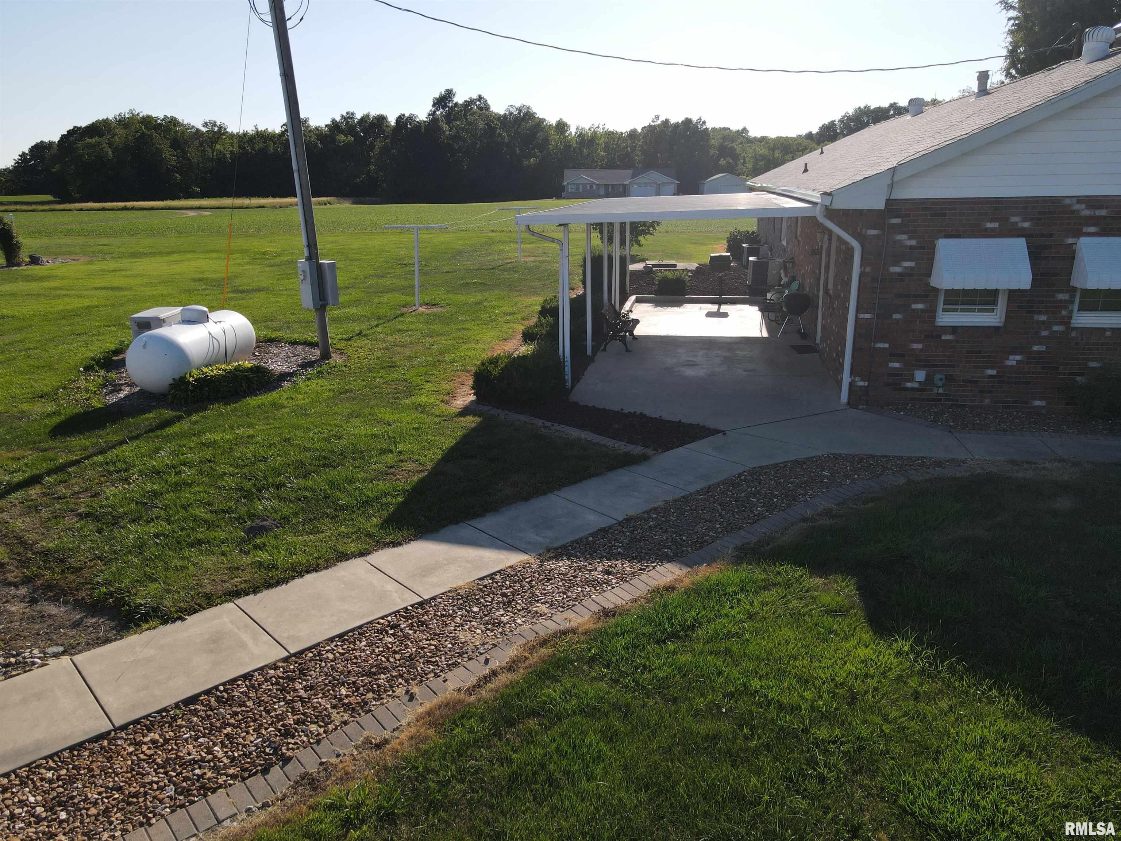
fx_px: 777
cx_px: 560
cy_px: 420
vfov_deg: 56.8
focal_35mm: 24
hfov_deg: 71.6
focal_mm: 4.5
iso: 100
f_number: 2.8
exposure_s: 1/725
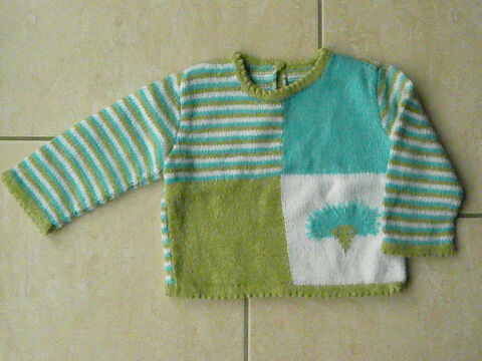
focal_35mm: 49
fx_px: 682
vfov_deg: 29.7
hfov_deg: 38.9
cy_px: 180
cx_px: 241
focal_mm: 8.1
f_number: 10
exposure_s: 1/640
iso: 3200
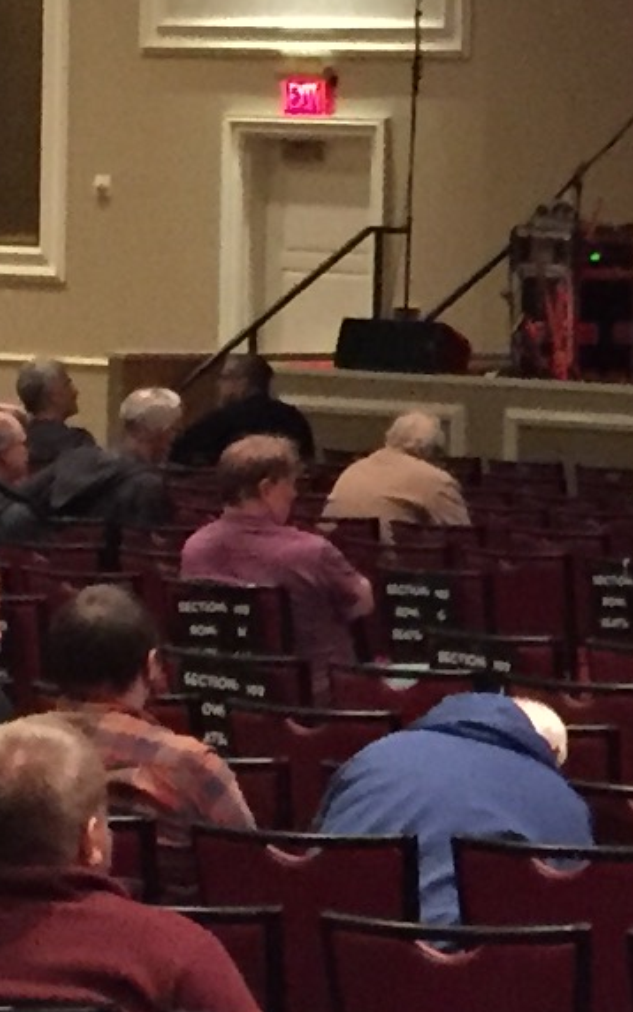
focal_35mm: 175
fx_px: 4832
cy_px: 479
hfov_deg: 7.1
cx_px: 1406
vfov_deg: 12.0
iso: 320
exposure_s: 1/15
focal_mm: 4.15
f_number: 2.2
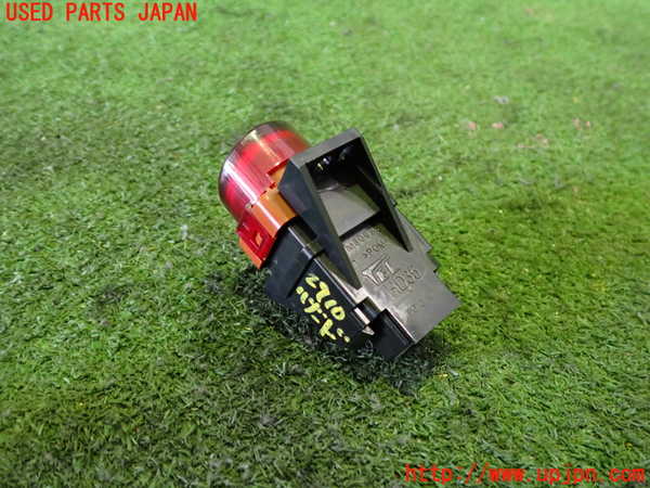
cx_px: 325
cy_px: 244
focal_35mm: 30
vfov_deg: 46.8
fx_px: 563
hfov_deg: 60.0
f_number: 2.3
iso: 640
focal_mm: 5.4
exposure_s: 1/30
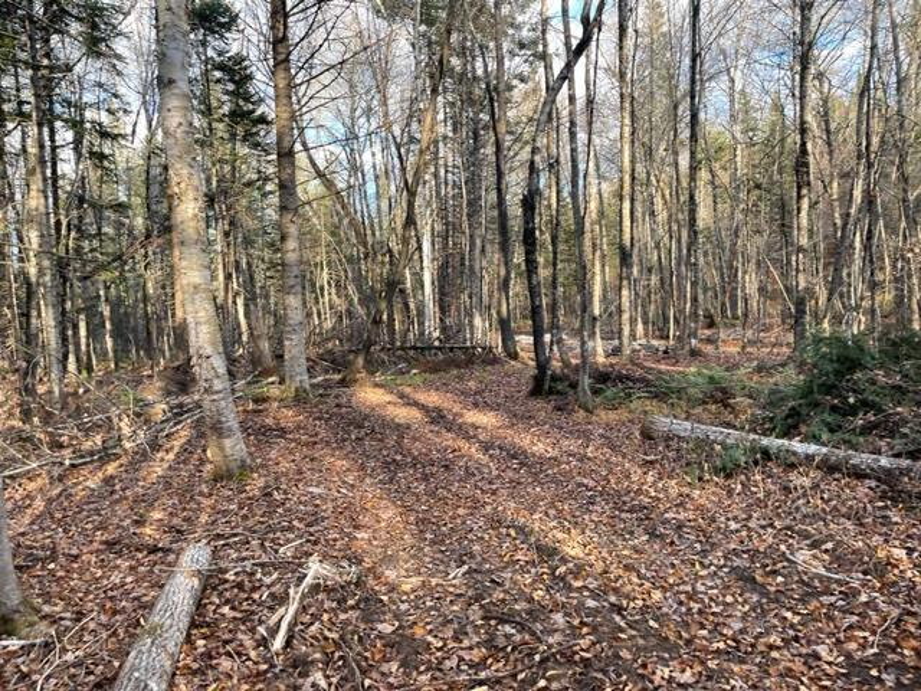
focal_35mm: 26
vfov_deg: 53.1
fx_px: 692
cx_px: 460
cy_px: 346
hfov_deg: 67.3
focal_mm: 4.2
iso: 32
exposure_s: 1/168
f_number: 1.6
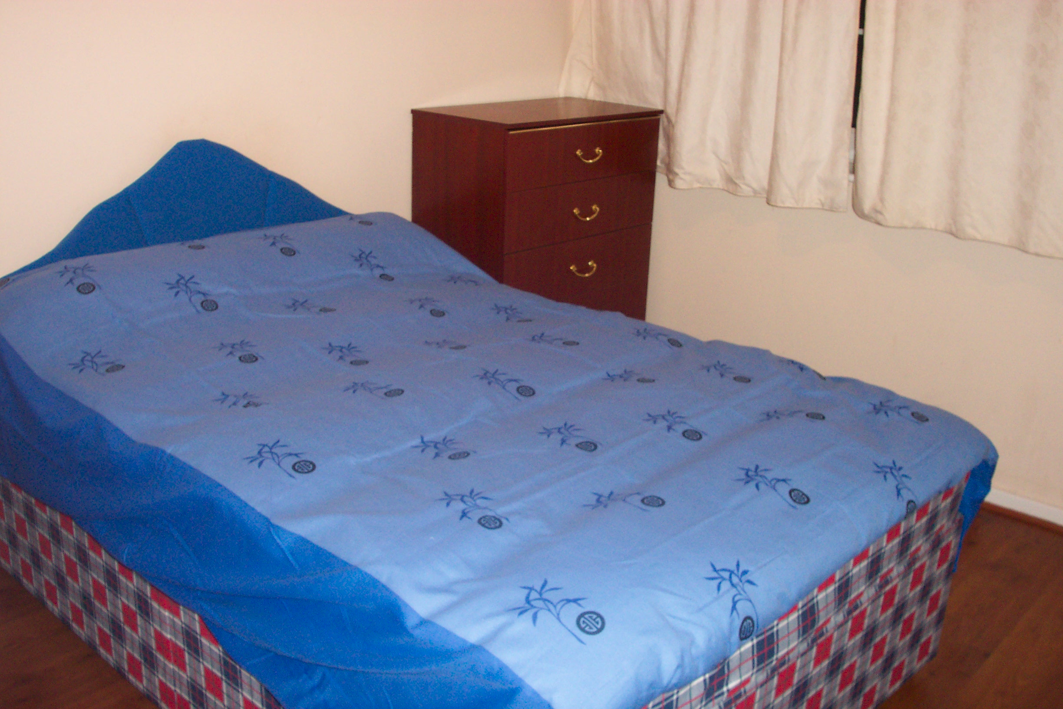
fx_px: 1033
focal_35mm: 35
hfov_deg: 54.4
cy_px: 354
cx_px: 532
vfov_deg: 37.9
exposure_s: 1/30
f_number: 2.8
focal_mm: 7.5
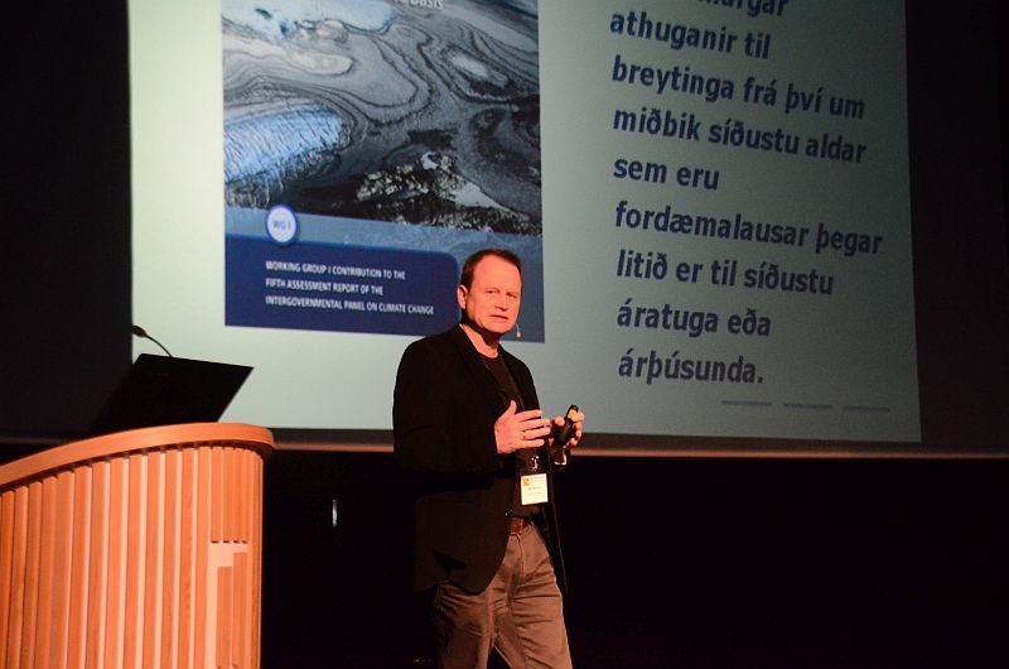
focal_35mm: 57
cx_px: 504
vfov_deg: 23.7
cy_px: 334
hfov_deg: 35.1
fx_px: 1594
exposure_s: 1/60
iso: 4000
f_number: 5
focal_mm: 38
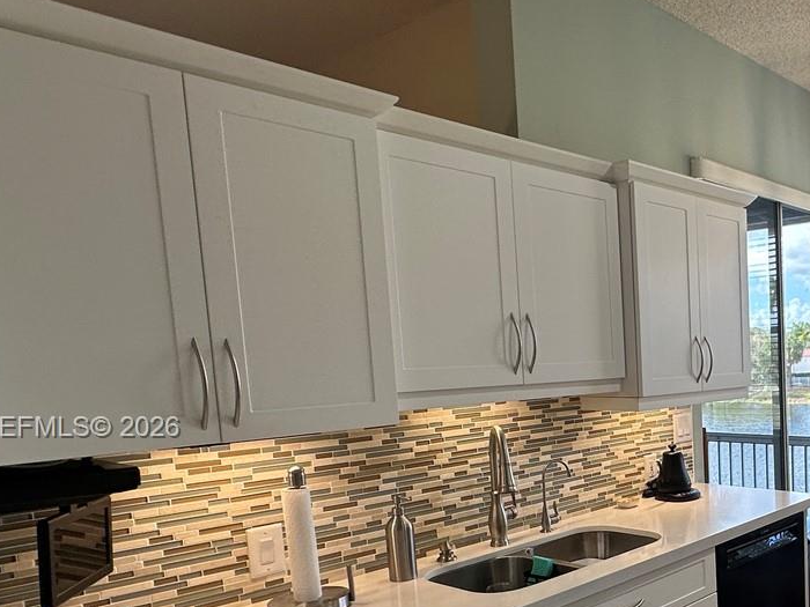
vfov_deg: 43.2
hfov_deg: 49.8
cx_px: 745
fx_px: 749
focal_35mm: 32
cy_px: 429
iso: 50
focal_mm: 2.22
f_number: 2.2
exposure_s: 1/120
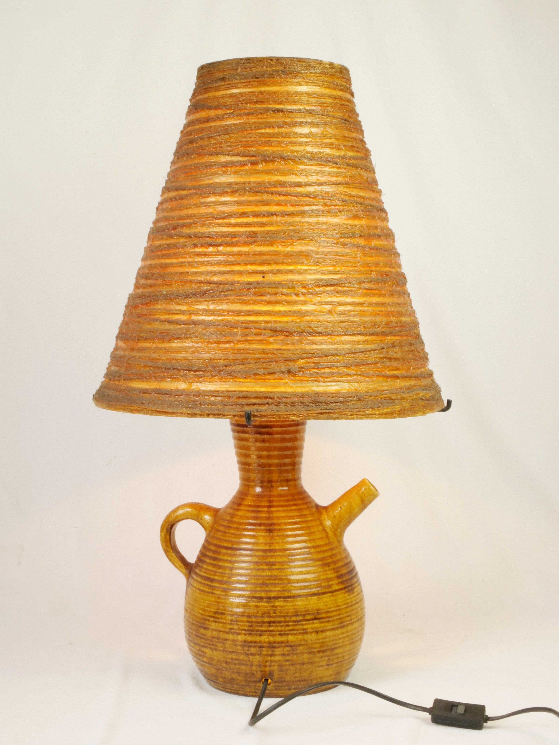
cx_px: 280
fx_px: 1077
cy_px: 372
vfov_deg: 38.2
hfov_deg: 29.1
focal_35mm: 50
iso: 800
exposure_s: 1/8
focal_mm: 25
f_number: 22
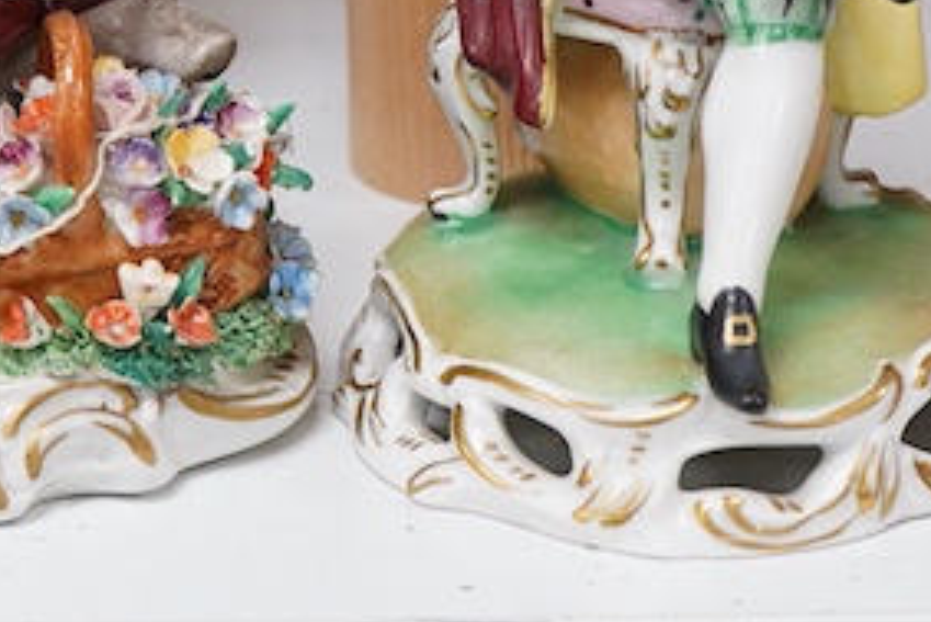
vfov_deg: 9.3
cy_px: -323
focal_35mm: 143
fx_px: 3700
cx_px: 211
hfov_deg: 14.3
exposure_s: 1/125
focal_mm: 30
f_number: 9
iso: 1250
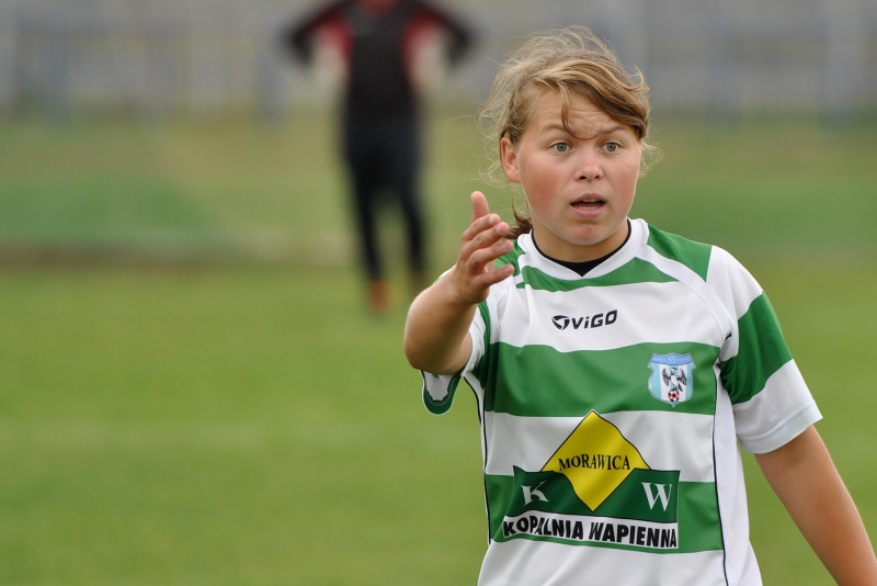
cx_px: 438
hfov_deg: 6.9
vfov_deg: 4.6
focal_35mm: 300
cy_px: 293
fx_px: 7311
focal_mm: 200
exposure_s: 1/640
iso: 200
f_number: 3.5
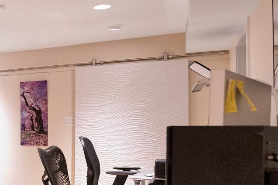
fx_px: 348
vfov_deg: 29.2
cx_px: -104
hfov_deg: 31.1
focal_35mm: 45
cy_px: 150
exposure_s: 1/125
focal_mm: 14
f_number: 2.8
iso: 2500
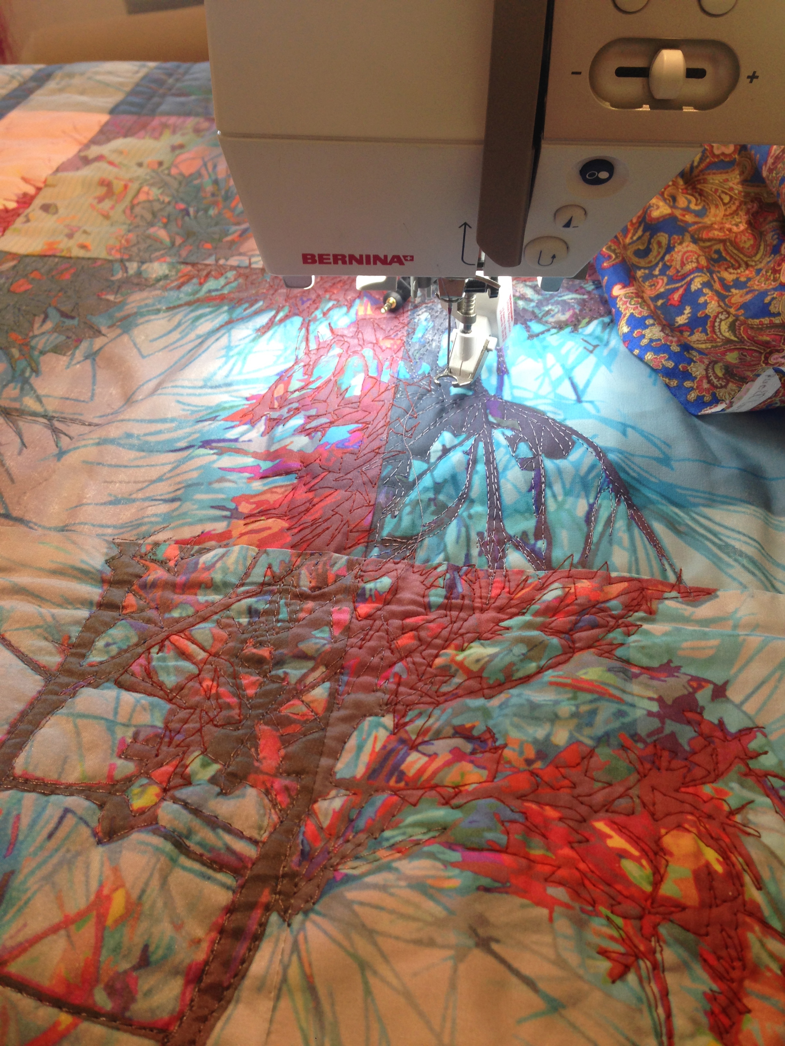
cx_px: 392
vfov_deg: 55.4
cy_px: 523
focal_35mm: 33
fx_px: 998
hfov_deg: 42.9
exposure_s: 1/20
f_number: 2.4
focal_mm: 4.12
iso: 50
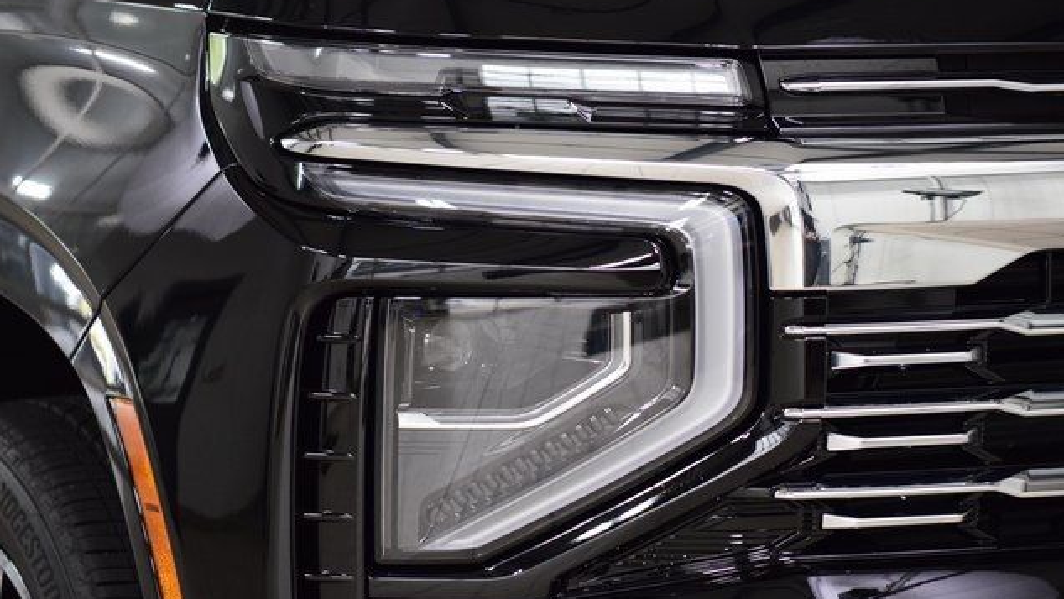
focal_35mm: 111
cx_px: 535
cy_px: 333
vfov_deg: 10.9
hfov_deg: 19.3
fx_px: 3132
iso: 1600
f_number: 3.2
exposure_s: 1/125
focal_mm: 70
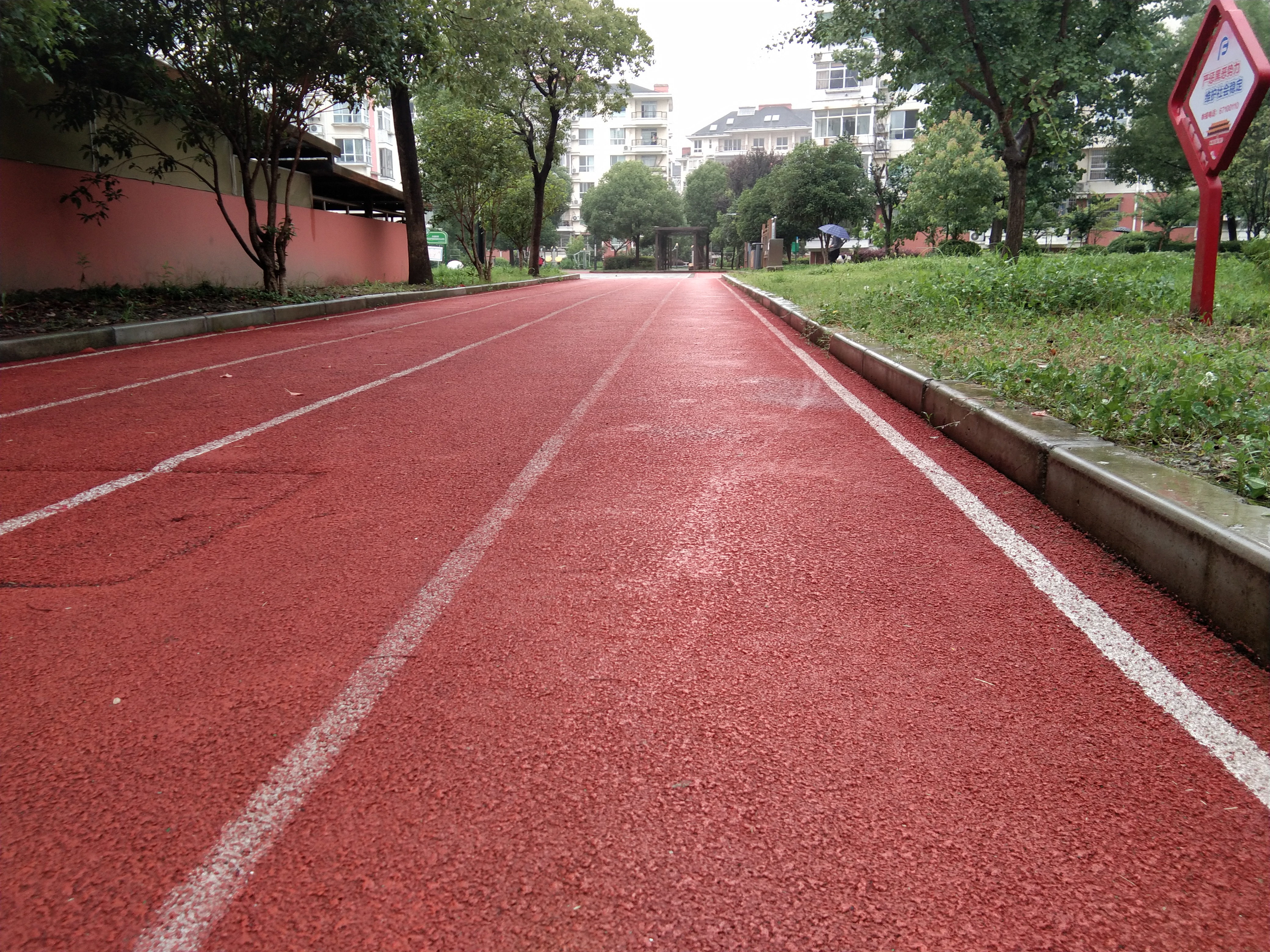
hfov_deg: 58.4
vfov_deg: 45.4
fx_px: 1137
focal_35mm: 31
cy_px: 476
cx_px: 635
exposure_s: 1/50
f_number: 2.2
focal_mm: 3.69
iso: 100
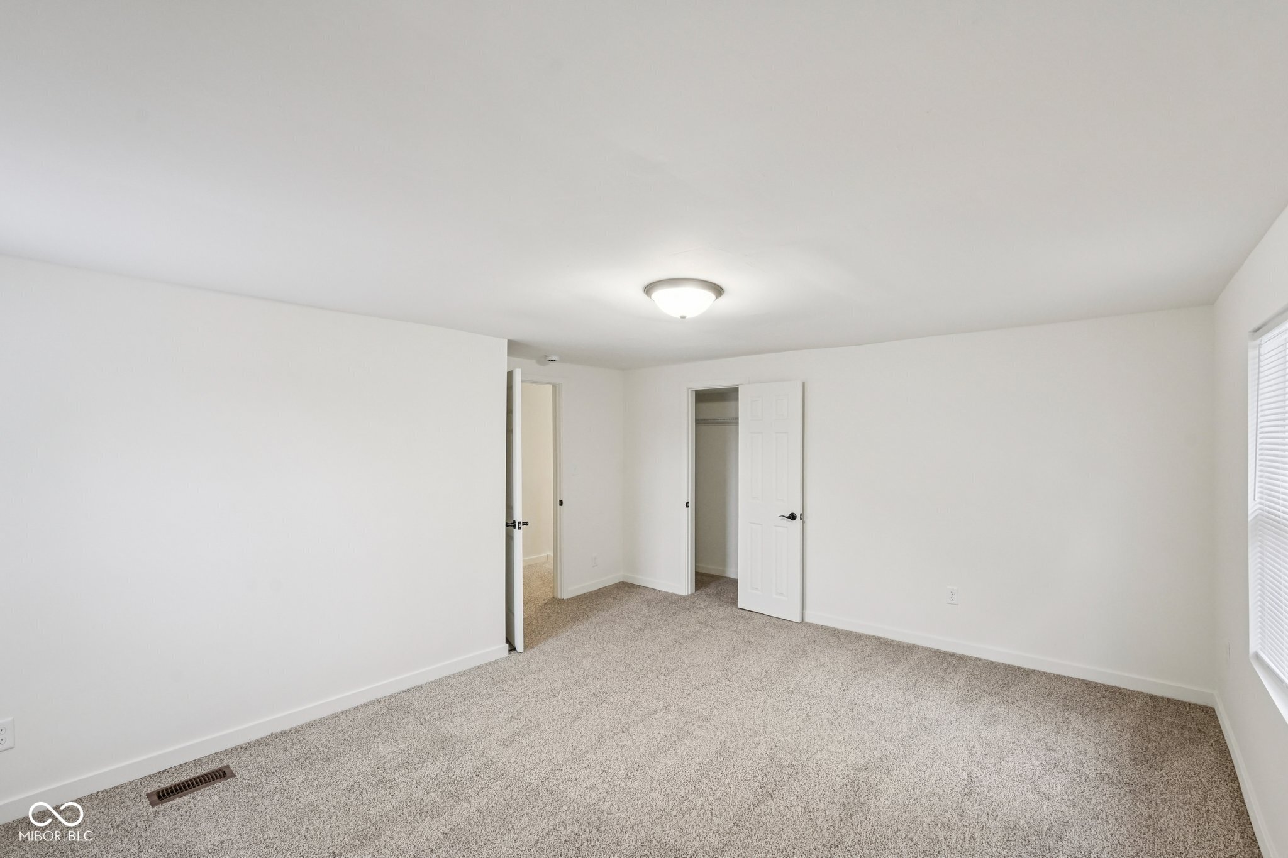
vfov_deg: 73.7
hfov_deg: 96.7
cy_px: 429
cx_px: 644
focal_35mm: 16
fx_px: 572
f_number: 8
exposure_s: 1/30
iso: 1250
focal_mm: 16
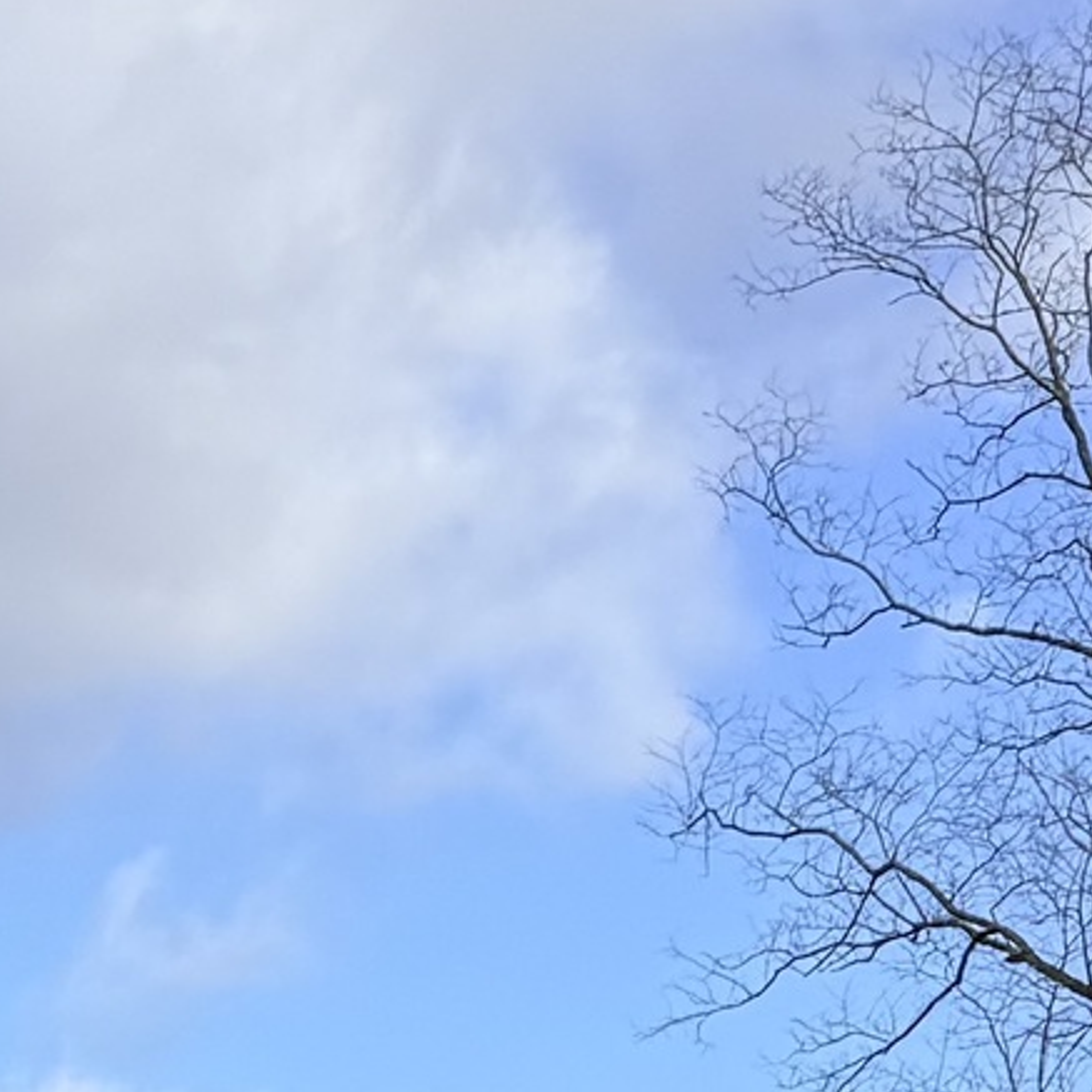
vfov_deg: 10.5
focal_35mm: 149
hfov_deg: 11.4
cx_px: -370
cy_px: 2374
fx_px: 5318
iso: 80
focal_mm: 6.76
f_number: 1.78
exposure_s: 1/3279
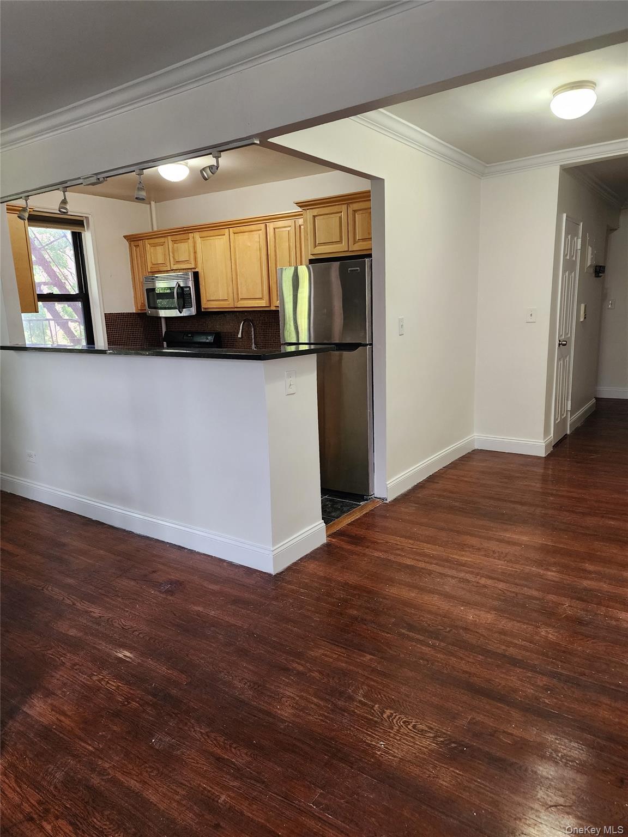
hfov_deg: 58.9
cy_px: 418
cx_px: 314
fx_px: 556
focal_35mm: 23
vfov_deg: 73.9
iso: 320
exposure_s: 1/120
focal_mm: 6.4
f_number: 1.8
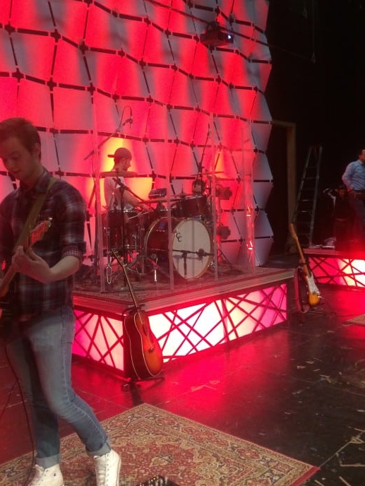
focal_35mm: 36
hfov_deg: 39.7
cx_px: 172
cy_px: 237
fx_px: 505
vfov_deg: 51.3
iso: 320
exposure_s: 1/24
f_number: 2.2
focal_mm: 4.12
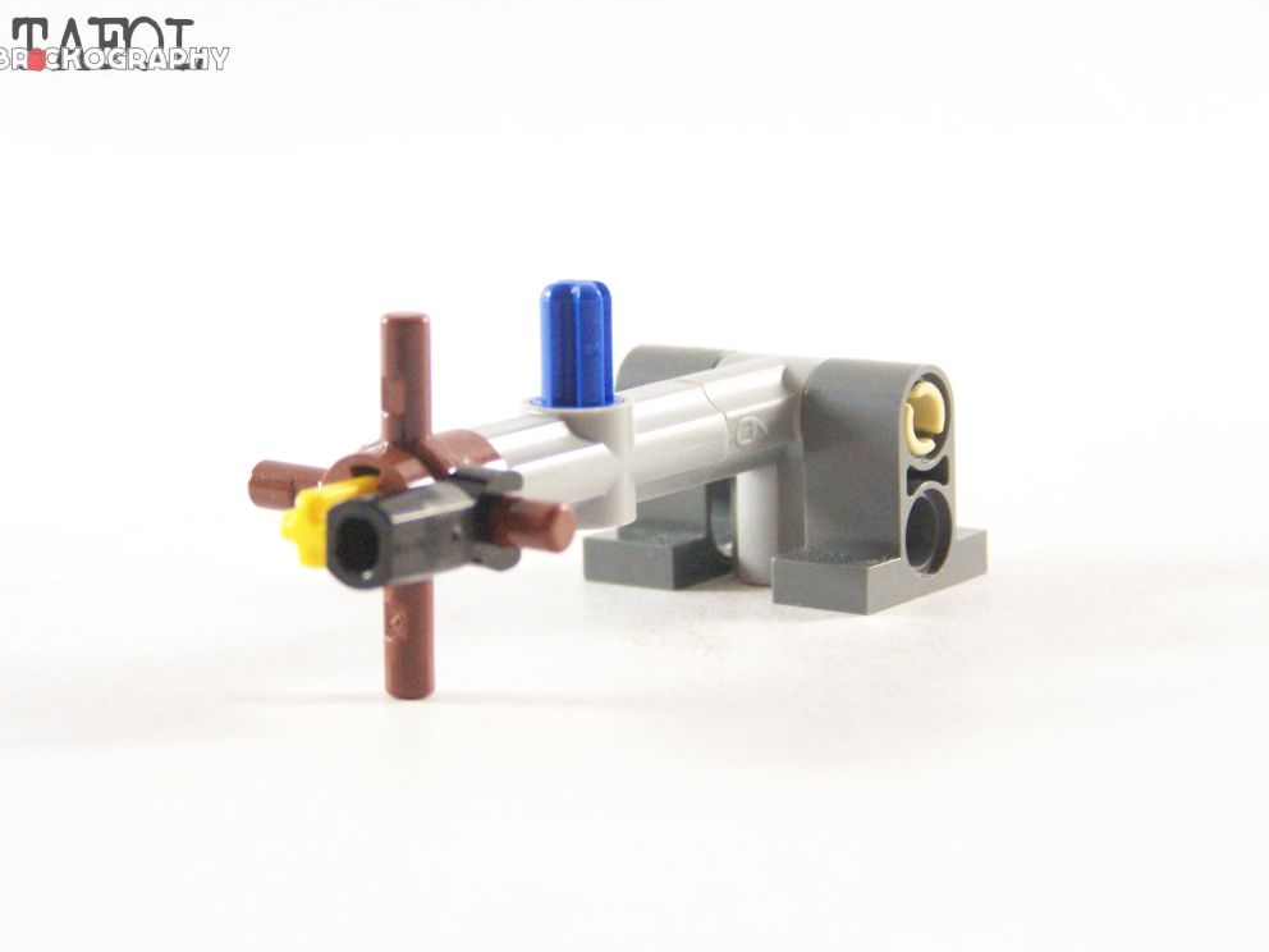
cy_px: 482
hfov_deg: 20.2
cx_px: 624
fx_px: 3556
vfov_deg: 15.2
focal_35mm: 97
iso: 400
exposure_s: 1/60
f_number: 3.2
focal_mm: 15.6
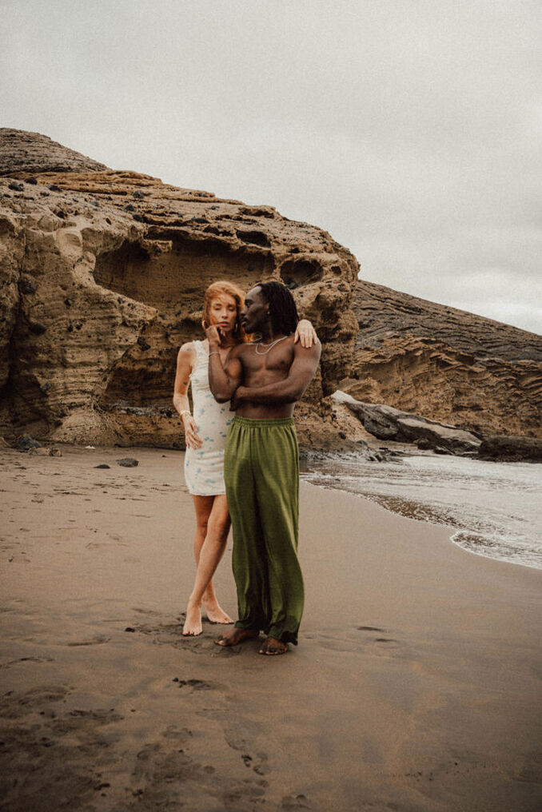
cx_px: 271
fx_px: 770
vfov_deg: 55.6
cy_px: 406
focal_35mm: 34
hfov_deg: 38.8
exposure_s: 1/125
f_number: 5
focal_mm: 34.1
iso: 125
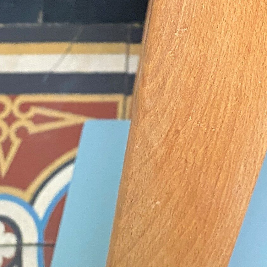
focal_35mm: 109
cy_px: -188
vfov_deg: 14.4
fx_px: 951
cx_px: 230
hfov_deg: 15.8
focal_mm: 4.25
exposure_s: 1/50
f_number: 1.8
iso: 320
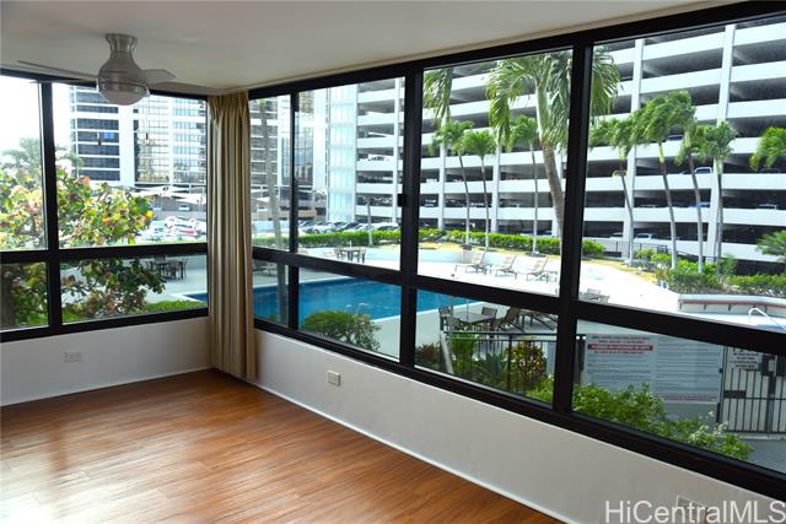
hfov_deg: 61.9
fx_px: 655
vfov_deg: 43.6
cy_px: 262
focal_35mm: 30
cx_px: 393
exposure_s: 1/100
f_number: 5
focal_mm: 30
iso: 400
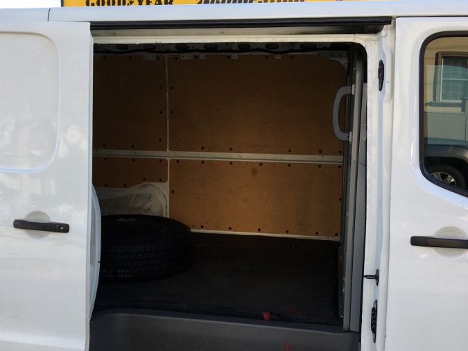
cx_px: 200
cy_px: 191
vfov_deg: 32.8
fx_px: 595
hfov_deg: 42.8
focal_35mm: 44
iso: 25
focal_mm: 4.15
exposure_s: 1/246
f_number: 2.2
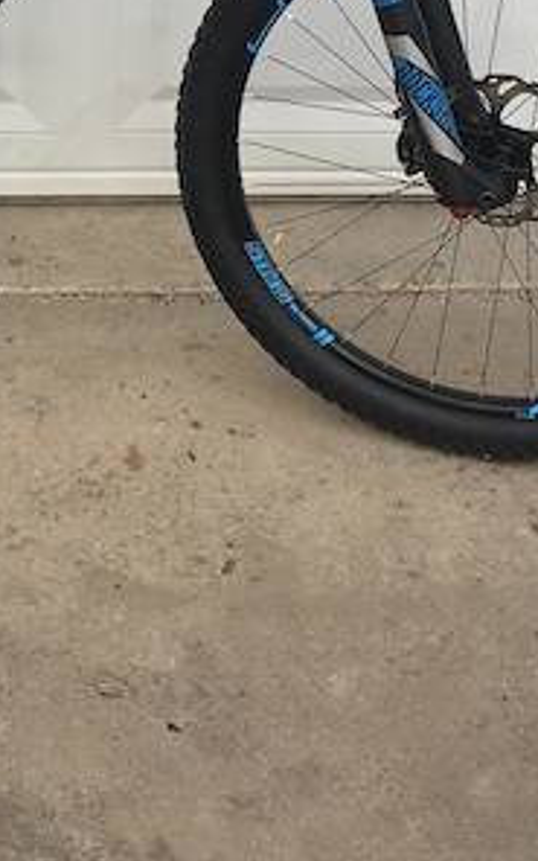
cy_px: 73
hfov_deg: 15.5
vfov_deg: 24.2
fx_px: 1947
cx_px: 47
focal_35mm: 83
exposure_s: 1/394
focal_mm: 4.15
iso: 25
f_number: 2.2
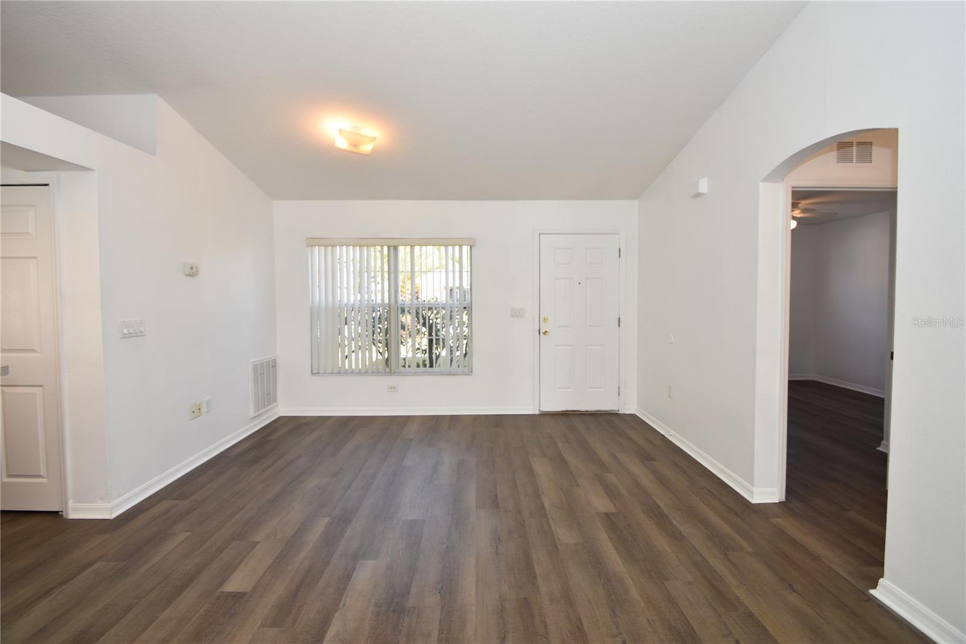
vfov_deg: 77.3
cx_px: 483
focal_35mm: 15
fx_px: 402
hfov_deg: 100.4
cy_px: 322
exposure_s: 1/100
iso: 200
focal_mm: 10
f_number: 5
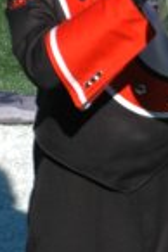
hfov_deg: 0.6
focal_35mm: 2462
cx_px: 81
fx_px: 17274
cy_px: 171
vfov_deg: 0.8
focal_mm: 400
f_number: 5.6
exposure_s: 1/1000
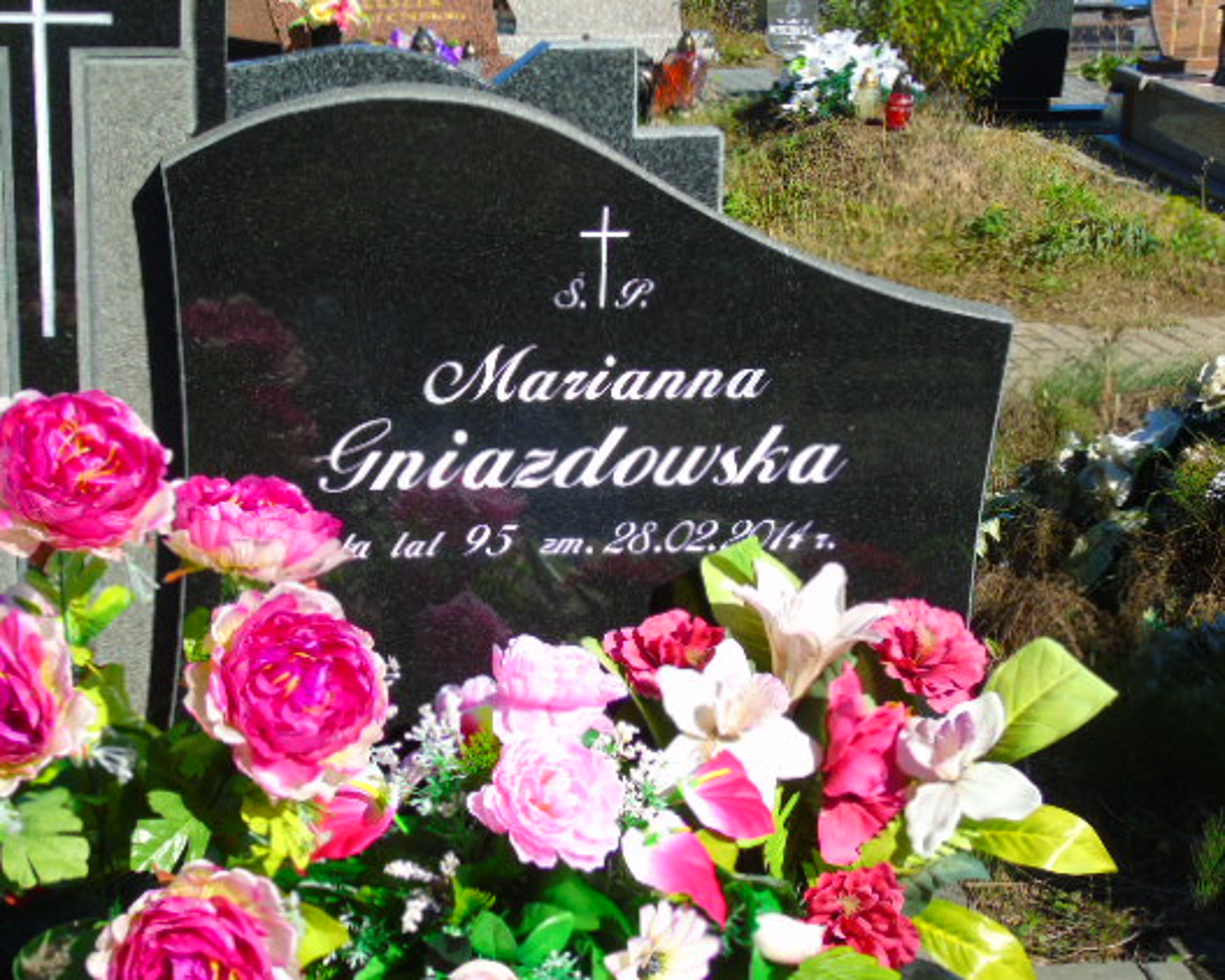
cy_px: 520
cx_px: 502
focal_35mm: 64
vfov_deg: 23.9
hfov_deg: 29.5
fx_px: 2321
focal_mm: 9.6
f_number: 4.3
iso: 80
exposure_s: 1/500
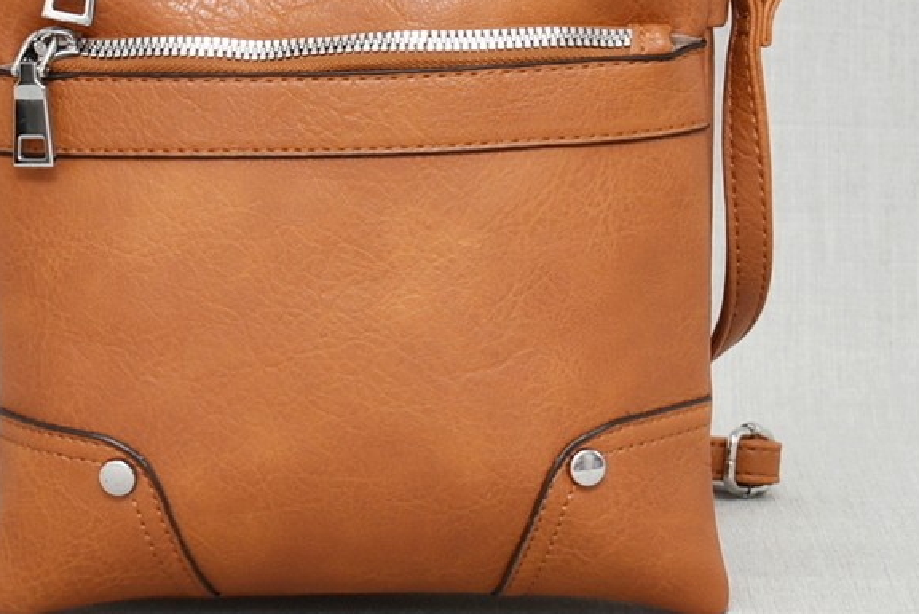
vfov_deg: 8.6
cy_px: 161
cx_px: 380
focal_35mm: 160
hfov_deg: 12.8
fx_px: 4087
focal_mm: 48
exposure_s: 1/60
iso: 100
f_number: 5.6
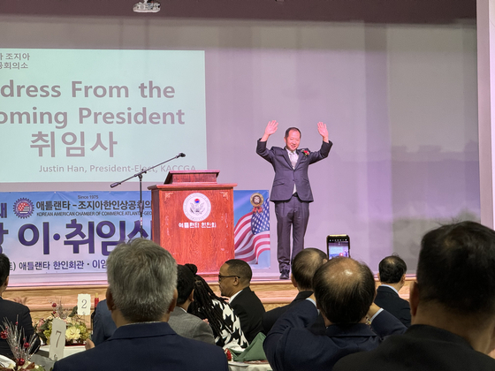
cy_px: 186
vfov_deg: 12.3
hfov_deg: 16.4
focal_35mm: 120
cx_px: 248
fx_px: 1716
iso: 160
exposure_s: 1/60
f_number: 2.8
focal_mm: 15.66
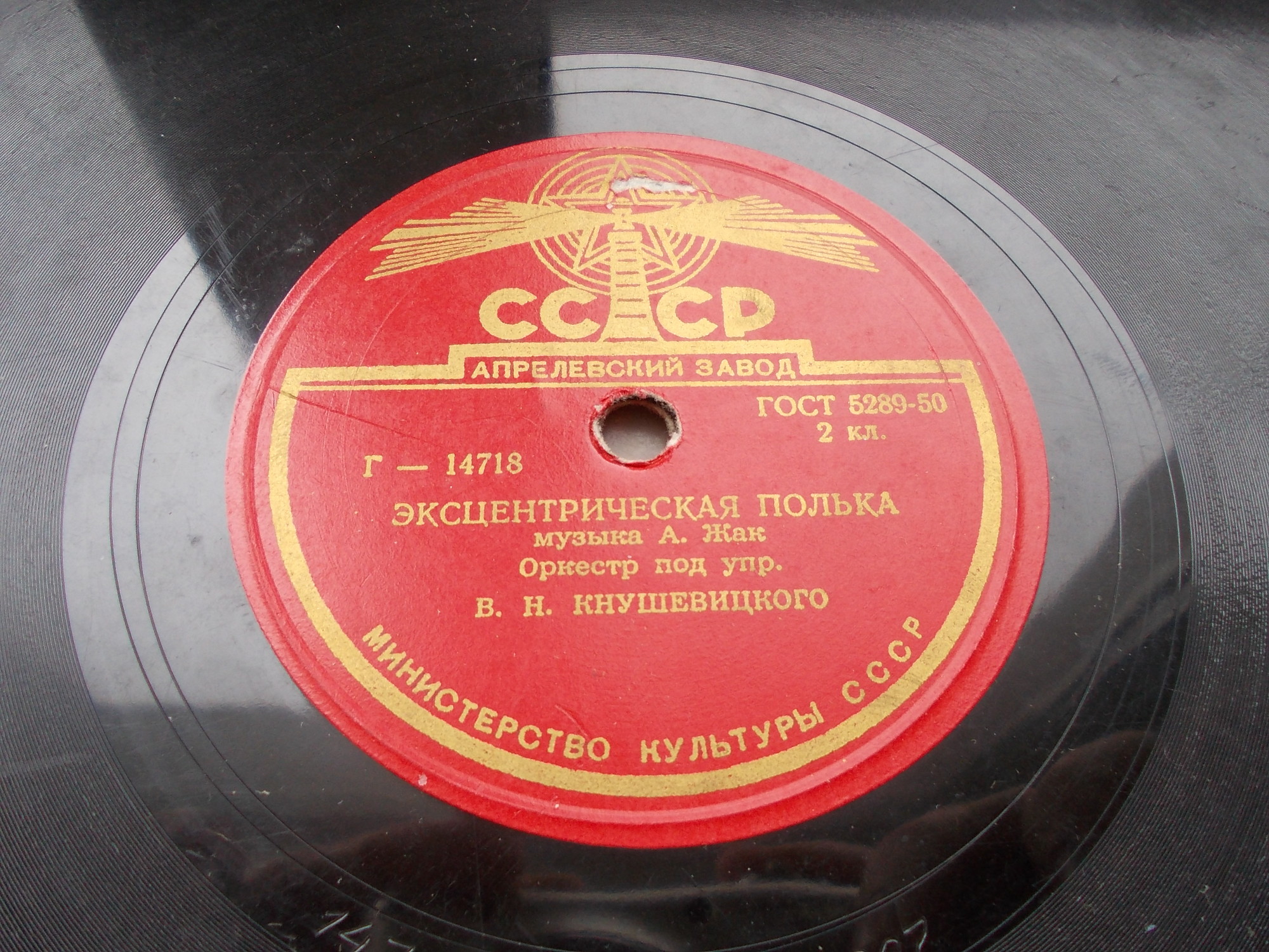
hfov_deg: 63.4
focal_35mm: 28
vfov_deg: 49.7
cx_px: 634
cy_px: 476
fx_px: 1026
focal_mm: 4
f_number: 2.7
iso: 80
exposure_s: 1/30
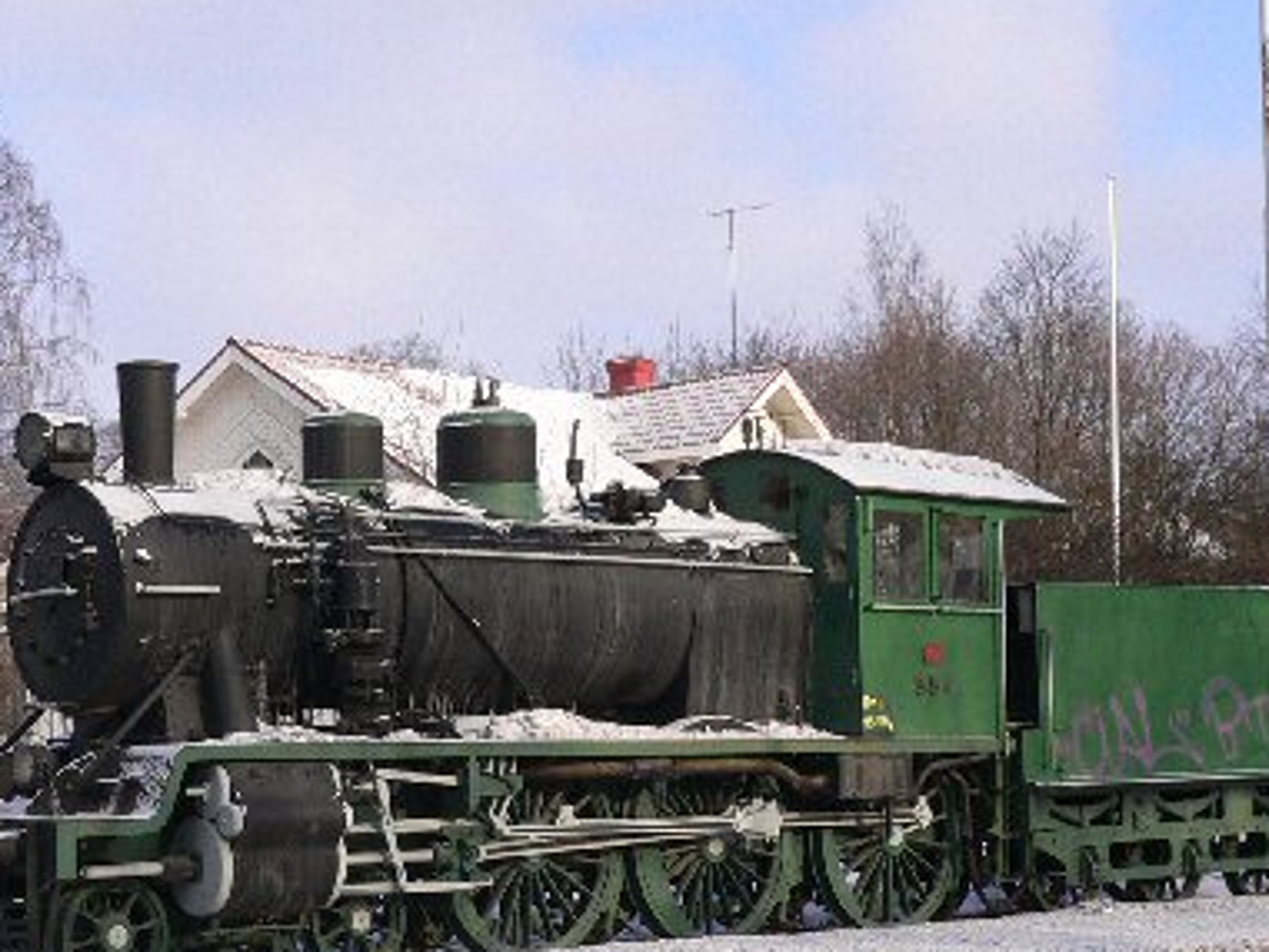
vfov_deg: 21.5
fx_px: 2494
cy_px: 697
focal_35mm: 68
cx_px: 520
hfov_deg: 28.5
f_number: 5.6
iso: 80
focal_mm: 5.8
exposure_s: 1/250
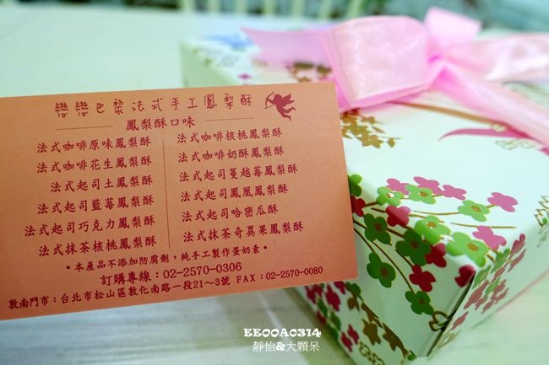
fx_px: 366
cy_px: 182
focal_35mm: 24
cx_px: 274
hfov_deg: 73.8
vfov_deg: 53.1
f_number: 2.8
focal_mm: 8.8
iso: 125
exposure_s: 1/30
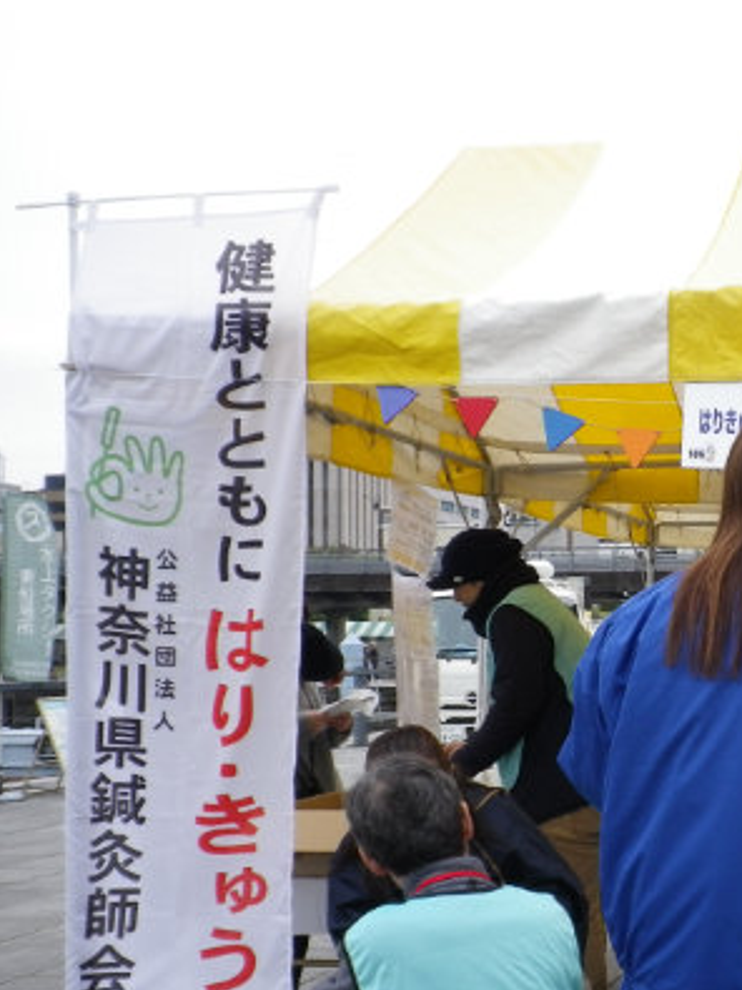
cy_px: 648
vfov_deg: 31.0
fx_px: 1773
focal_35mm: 62
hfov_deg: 22.5
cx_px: 792
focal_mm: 6.4
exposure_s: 1/80
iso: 80
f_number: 3.9
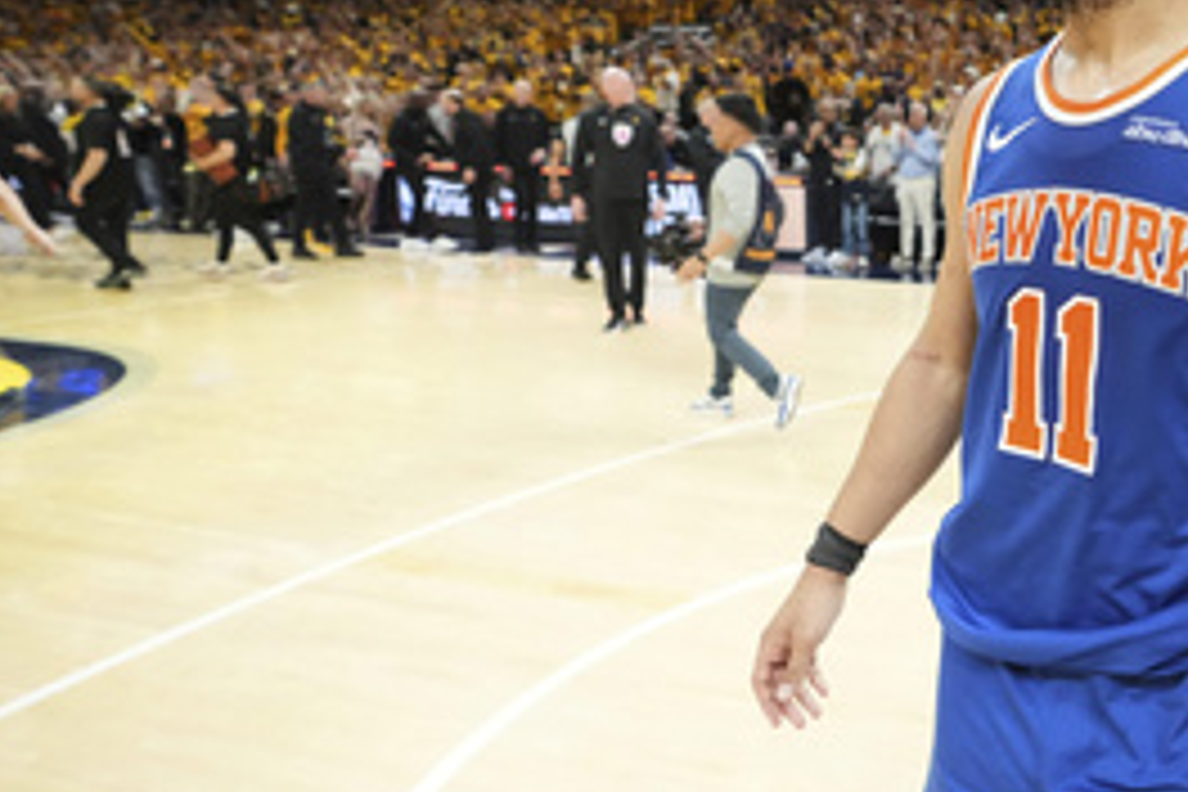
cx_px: 1062
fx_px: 1023
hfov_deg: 53.1
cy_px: 362
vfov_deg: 42.3
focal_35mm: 31
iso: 4000
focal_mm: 16
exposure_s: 1/1600
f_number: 2.8
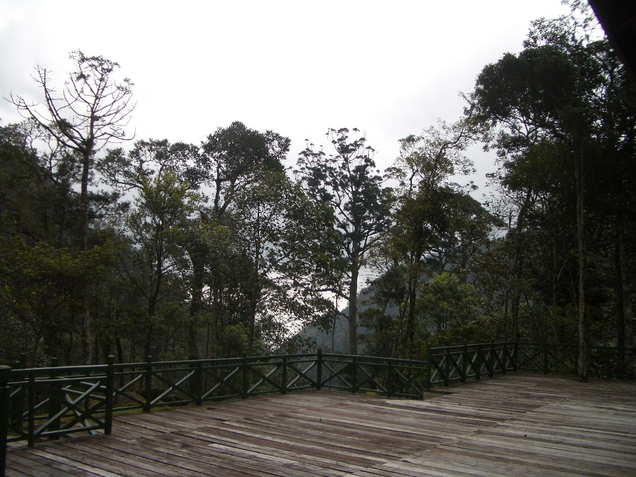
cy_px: 238
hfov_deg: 52.6
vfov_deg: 40.7
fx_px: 643
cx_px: 318
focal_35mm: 35
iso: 50
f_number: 2.6
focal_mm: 5.8
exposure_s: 1/320
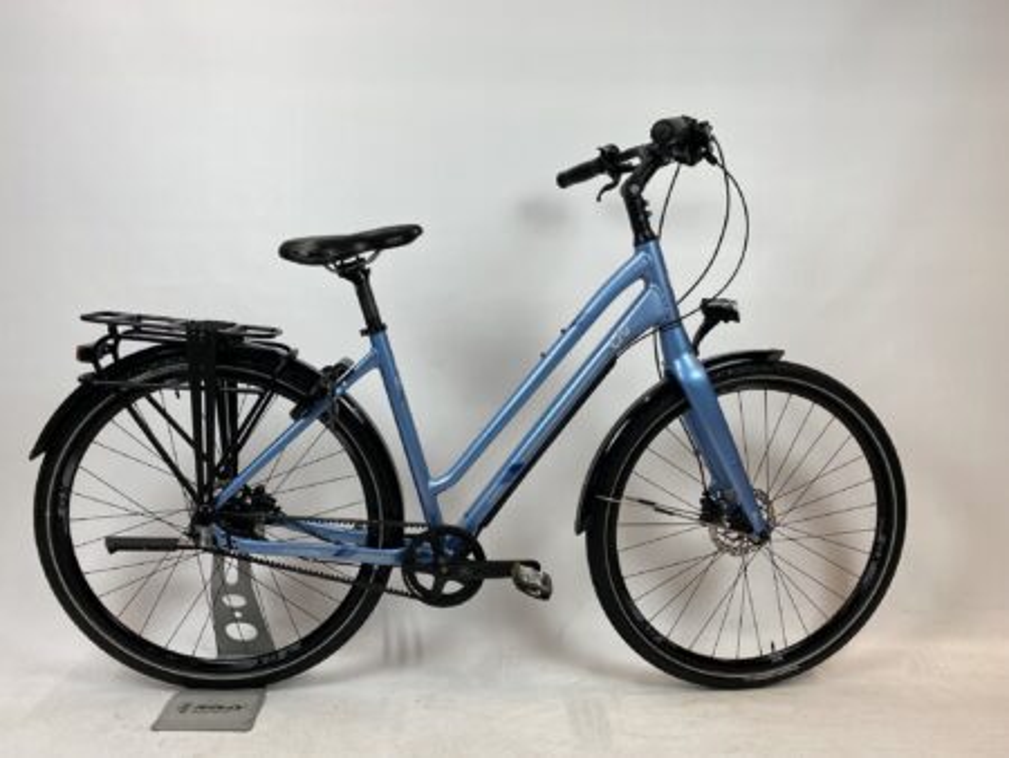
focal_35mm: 26
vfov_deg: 53.1
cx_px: 504
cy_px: 379
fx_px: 758
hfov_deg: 67.3
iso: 80
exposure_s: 1/100
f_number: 1.8
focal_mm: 4.25
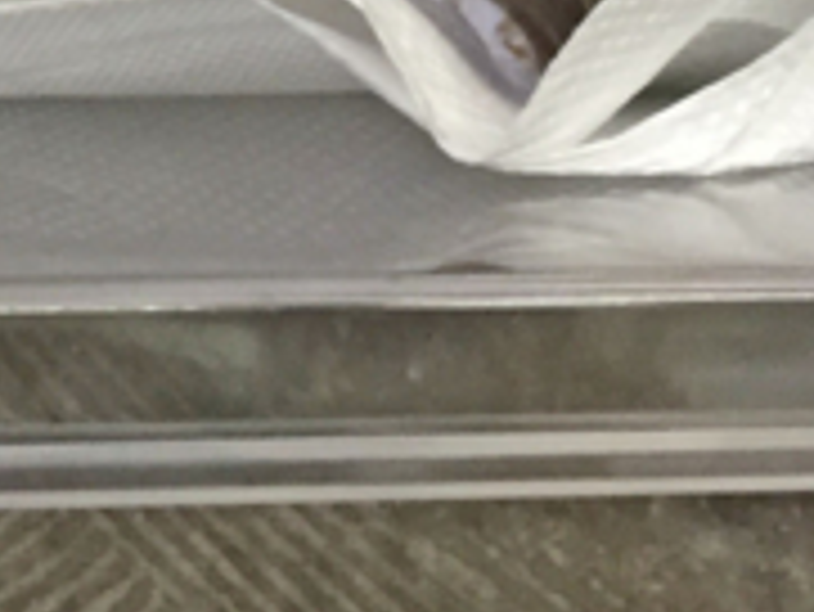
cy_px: -657
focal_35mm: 128
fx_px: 3012
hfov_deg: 15.0
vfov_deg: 10.5
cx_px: -76
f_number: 2.2
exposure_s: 1/33
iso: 250
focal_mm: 4.15
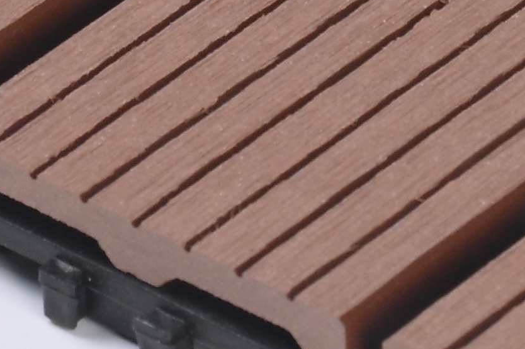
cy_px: -258
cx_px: 550
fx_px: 9721
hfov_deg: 3.1
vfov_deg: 2.1
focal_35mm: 667
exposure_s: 1/60
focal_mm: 92
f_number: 13
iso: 250
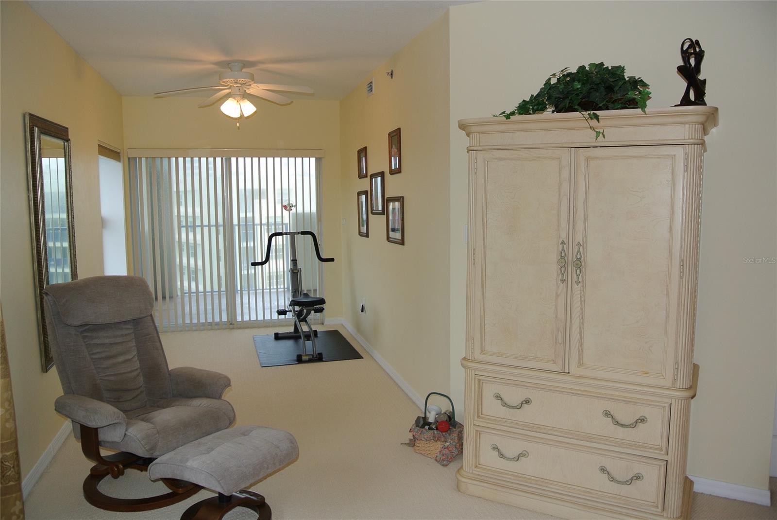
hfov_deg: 67.3
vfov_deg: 48.0
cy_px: 260
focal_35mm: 27
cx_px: 388
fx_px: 583
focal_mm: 10
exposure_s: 1/60
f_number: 3.5
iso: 100
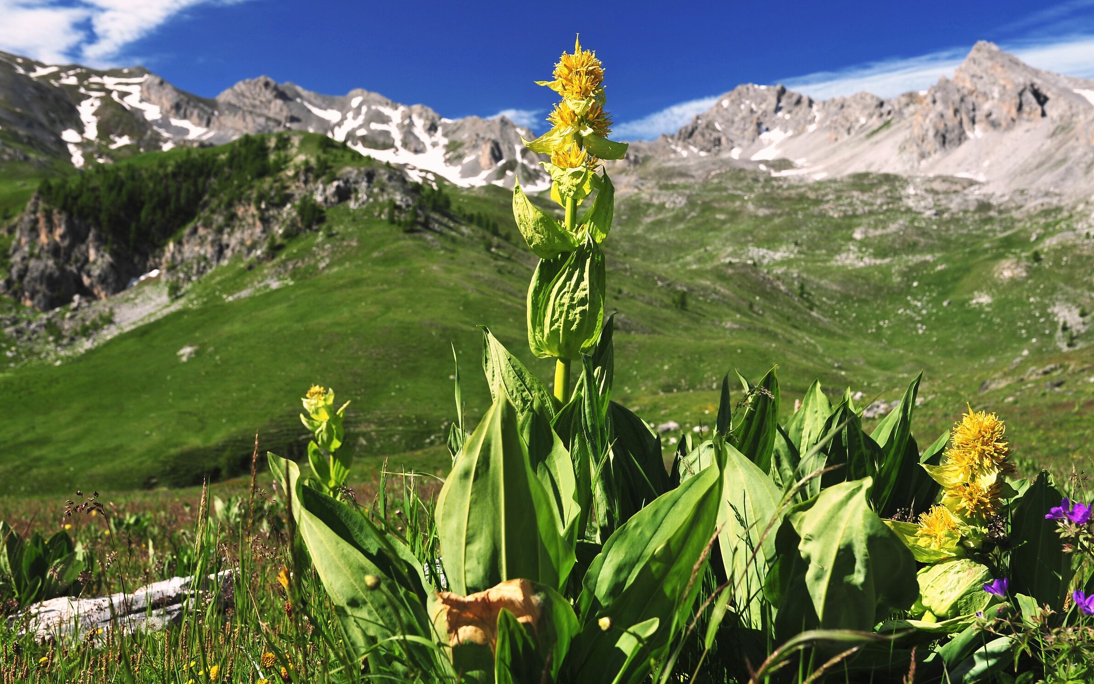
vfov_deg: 35.3
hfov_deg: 54.0
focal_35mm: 36
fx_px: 1073
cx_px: 552
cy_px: 356
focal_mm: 35
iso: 200
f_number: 9
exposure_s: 1/320
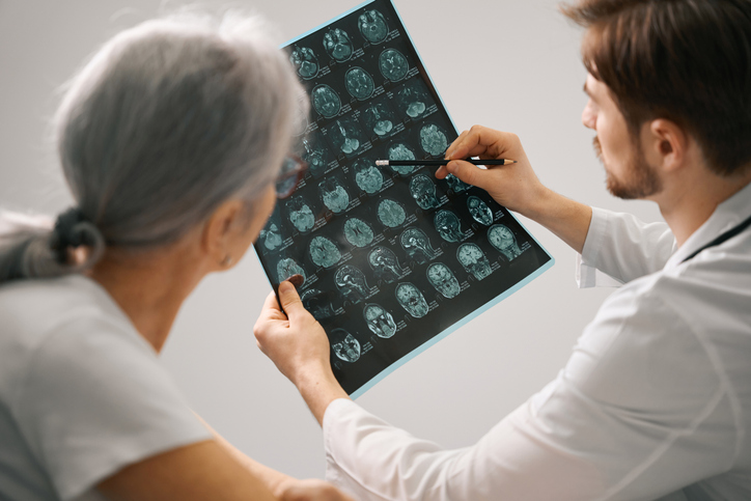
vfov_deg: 20.4
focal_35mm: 67
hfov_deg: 30.2
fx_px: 1392
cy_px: 250
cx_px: 376
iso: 640
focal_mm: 66.7
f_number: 2.8
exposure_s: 1/250
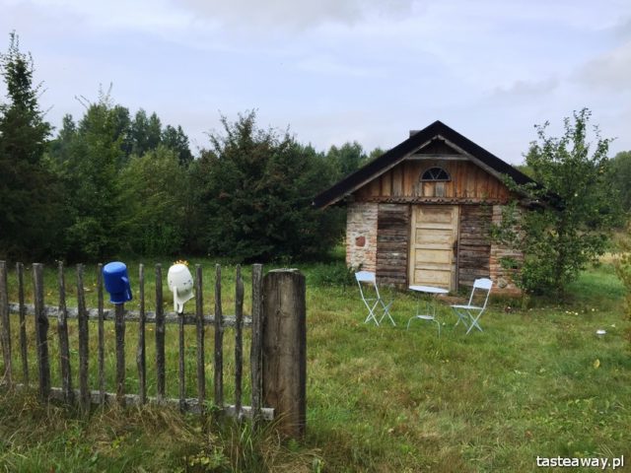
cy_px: 236
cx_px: 316
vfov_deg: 48.2
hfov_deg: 61.7
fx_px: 529
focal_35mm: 29
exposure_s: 1/1276
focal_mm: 4.15
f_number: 2.2
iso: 32
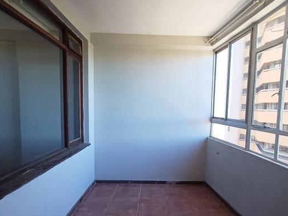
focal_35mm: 25
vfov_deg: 54.4
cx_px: 156
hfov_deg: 69.3
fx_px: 208
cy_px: 132
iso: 100
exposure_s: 1/100
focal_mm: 1.64
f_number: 2.2
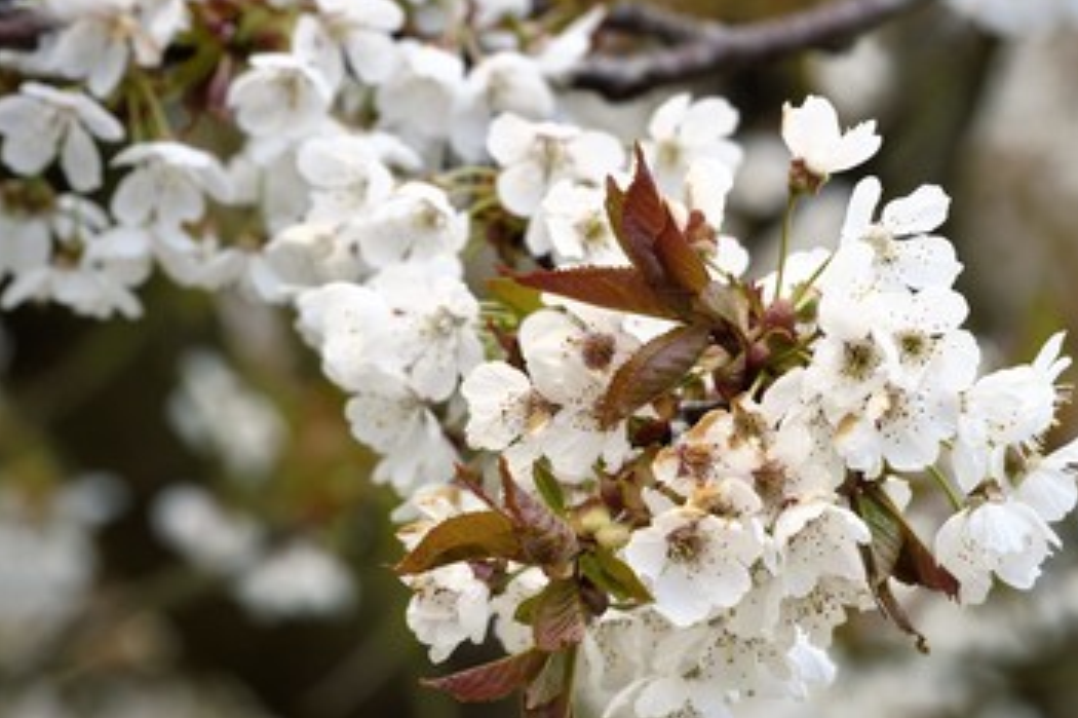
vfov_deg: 5.7
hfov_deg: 8.6
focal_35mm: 240
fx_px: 7183
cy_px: 394
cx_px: 591
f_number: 11
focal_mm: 200
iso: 400
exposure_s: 1/160
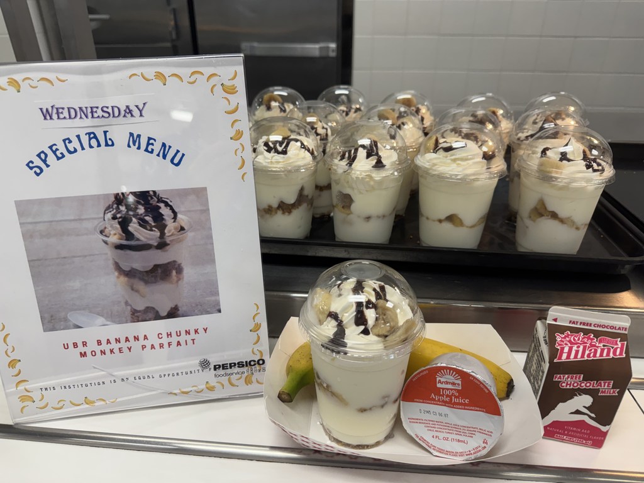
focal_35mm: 24
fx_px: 446
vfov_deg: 56.8
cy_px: 242
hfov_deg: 71.6
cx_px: 322
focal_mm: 6.76
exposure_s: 1/120
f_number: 1.78
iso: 200
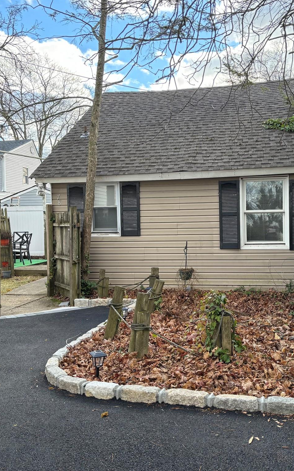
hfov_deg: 34.2
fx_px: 474
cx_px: 188
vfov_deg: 52.8
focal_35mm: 37
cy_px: 235
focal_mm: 5.96
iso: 50
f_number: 1.6
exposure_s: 1/286
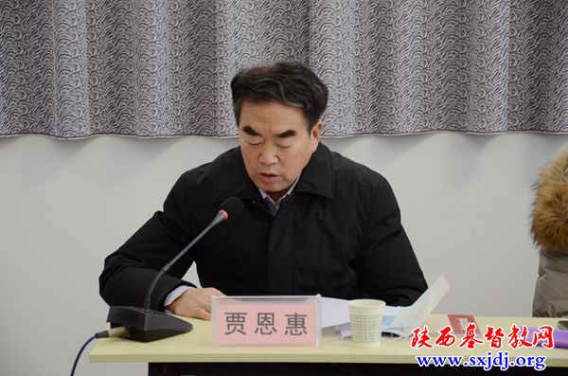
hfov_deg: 17.1
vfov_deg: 11.4
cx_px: 284
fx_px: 1889
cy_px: 188
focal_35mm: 120
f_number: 5.3
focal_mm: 80
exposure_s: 1/80
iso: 1000
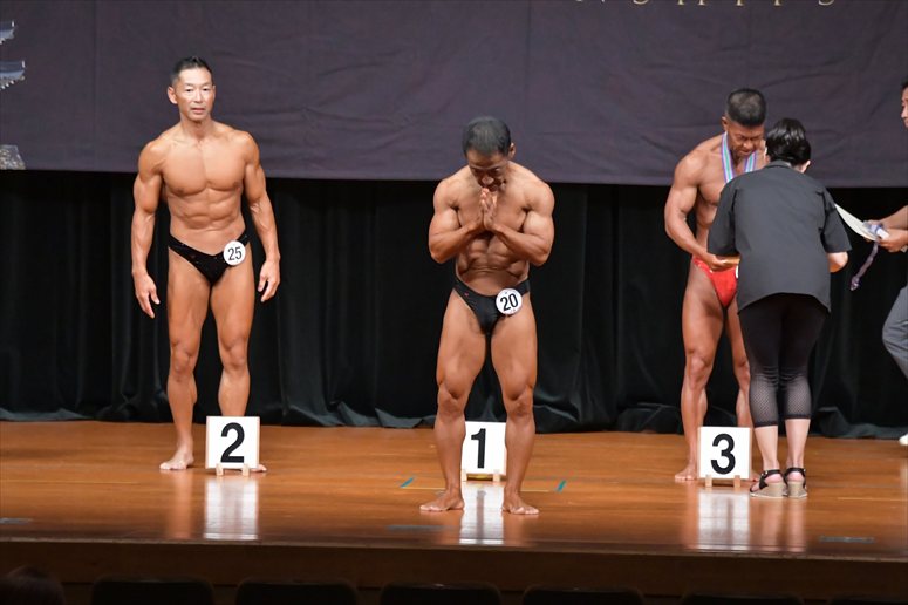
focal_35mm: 225
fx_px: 5672
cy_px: 302
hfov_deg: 9.2
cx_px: 454
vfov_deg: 6.1
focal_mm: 150
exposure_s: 1/400
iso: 6400
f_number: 5.6
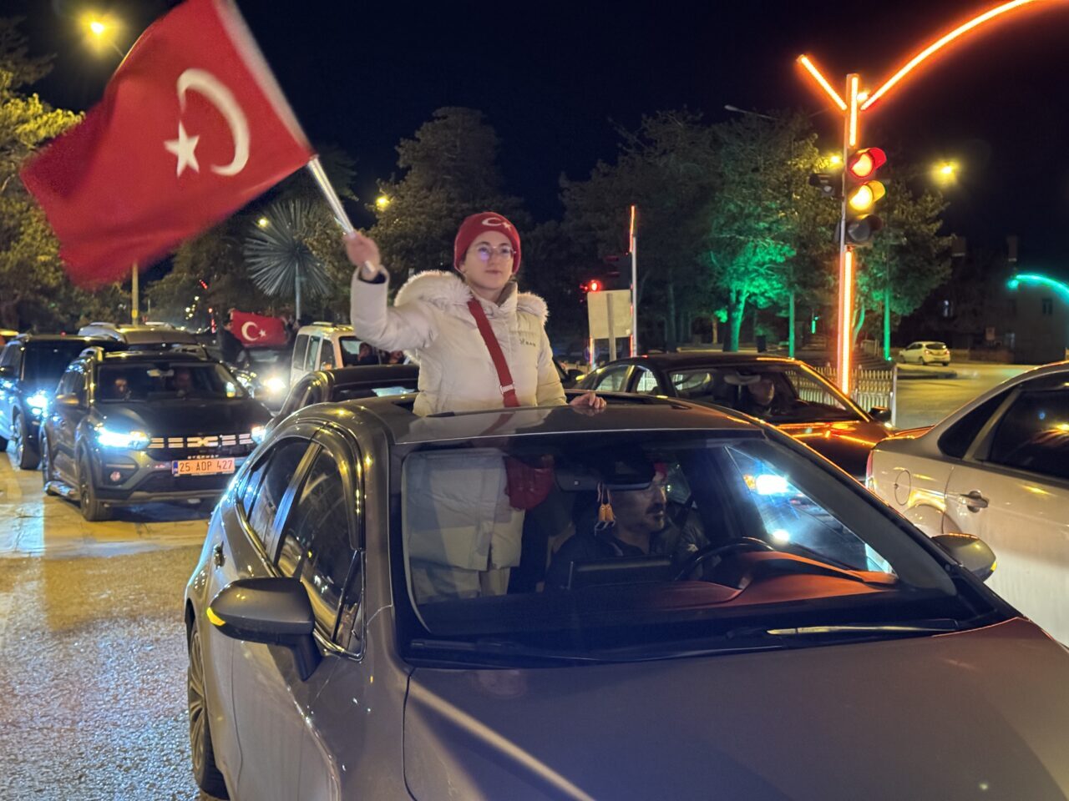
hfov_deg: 39.7
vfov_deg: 30.3
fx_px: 1482
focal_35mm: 48
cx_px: 534
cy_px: 400
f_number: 1.78
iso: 640
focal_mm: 6.76
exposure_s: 1/25
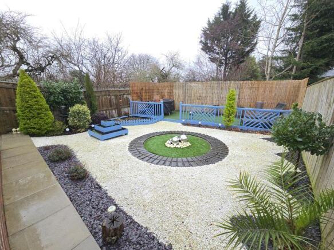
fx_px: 125
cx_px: 167
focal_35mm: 13
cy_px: 125
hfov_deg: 106.2
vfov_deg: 89.9
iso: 64
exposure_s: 1/50
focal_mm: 2.2
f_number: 2.2
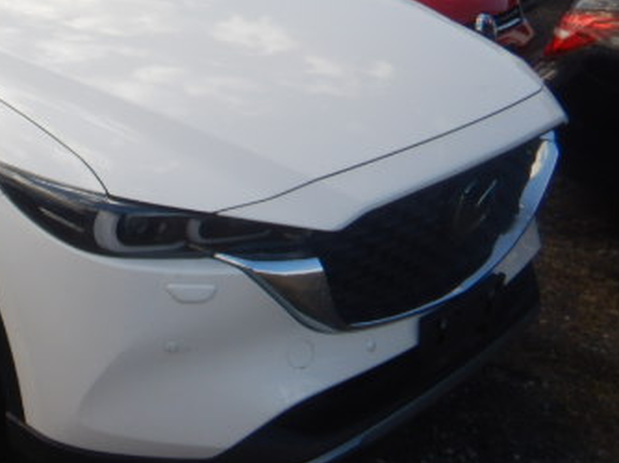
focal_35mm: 46
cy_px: 159
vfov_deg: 31.3
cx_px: 65
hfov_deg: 38.5
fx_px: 822
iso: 125
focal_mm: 4.3
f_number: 2.8
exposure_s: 1/320
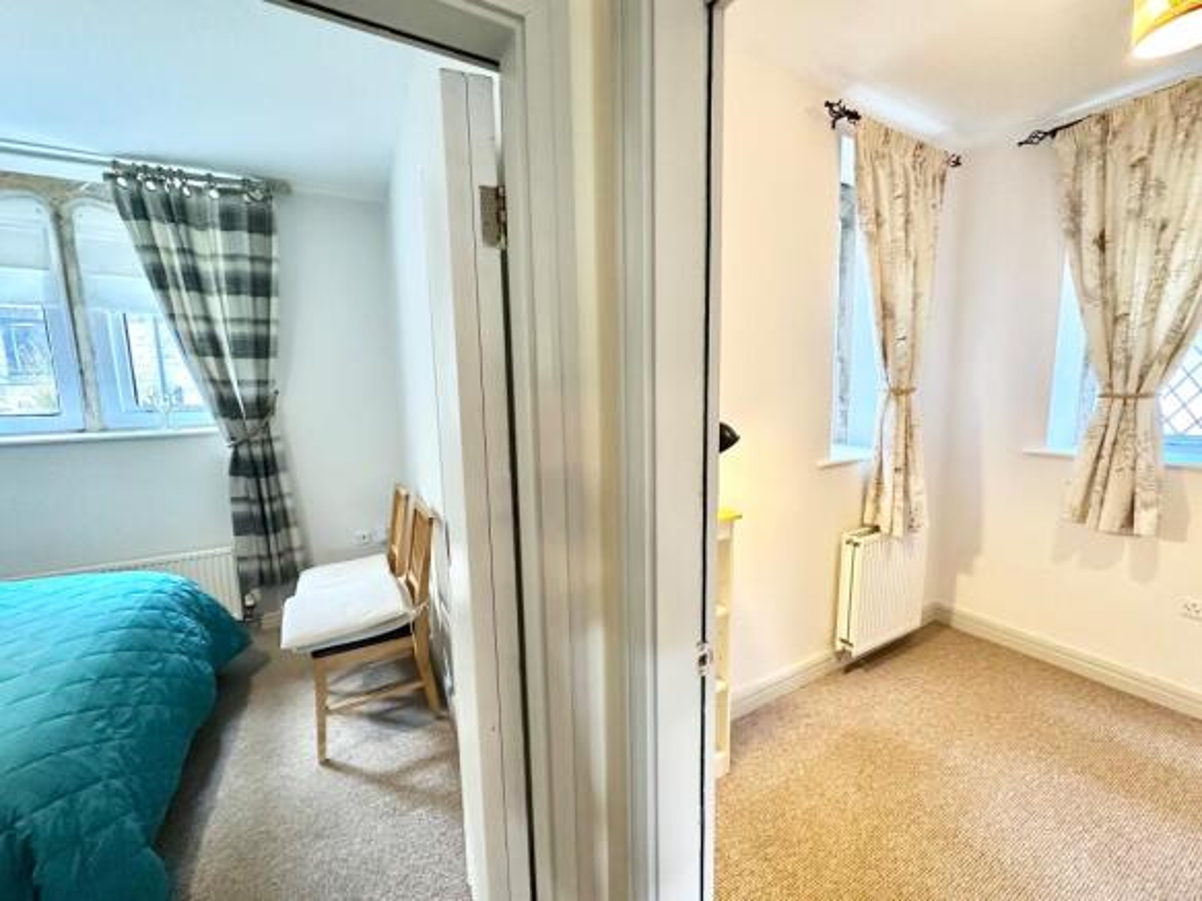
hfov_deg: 102.1
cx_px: 601
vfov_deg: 85.7
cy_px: 450
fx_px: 486
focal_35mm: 14
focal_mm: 2.22
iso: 320
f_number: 2.2
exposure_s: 1/50
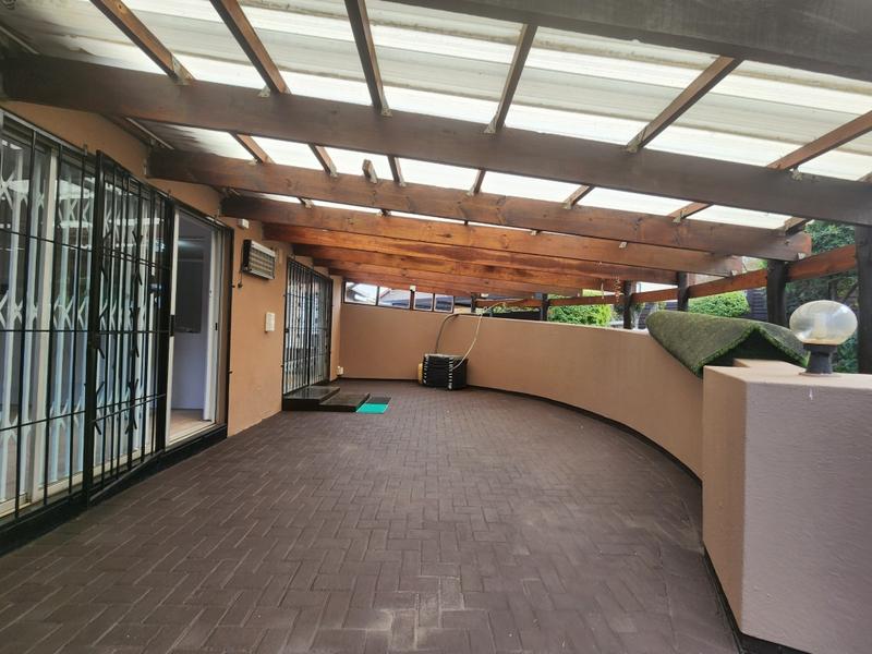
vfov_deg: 89.9
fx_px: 327
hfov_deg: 106.2
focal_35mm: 13
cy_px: 327
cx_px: 436
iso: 50
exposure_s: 1/198
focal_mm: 2.2
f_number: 2.2
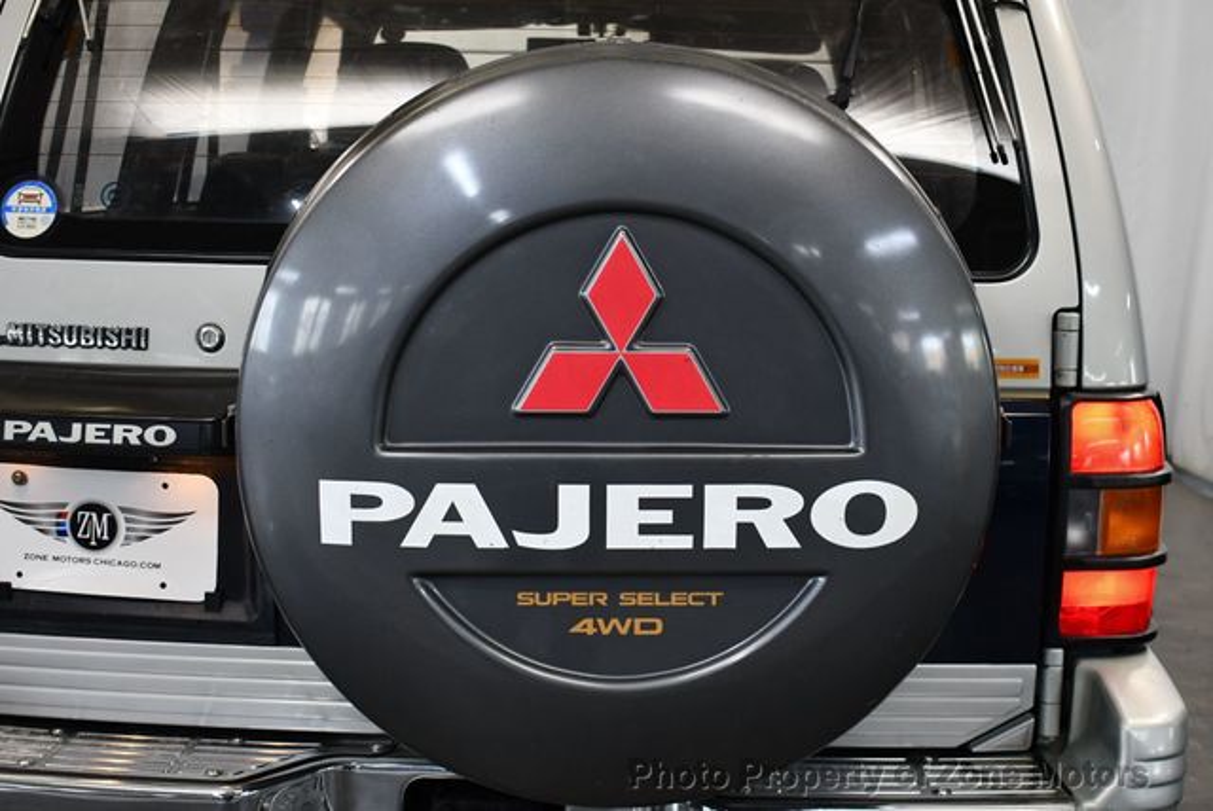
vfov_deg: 26.0
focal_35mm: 52
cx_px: 606
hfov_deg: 38.2
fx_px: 1754
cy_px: 406
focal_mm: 26
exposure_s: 1/125
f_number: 4
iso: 800
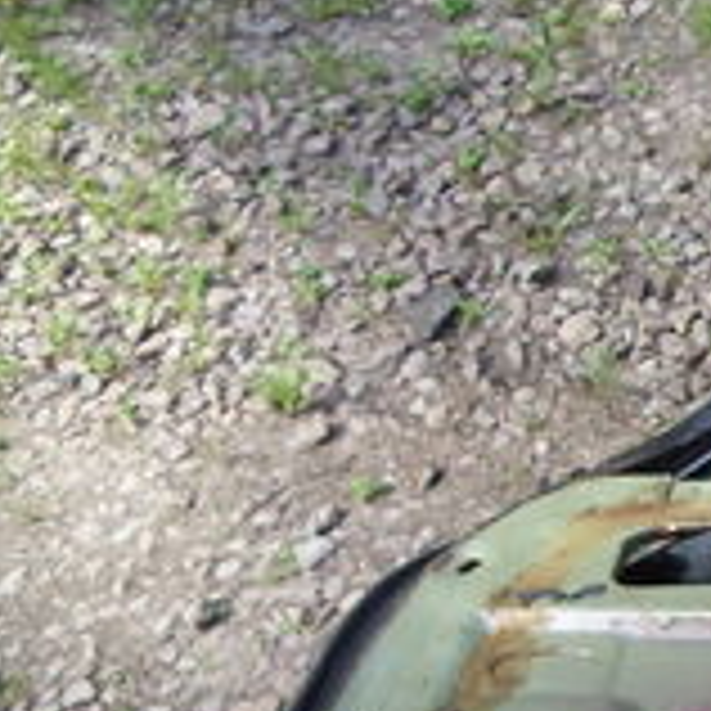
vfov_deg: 12.7
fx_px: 3160
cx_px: 1359
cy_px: 670
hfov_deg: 11.7
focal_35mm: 136
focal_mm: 6.3
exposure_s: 1/369
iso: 50
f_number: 2.8
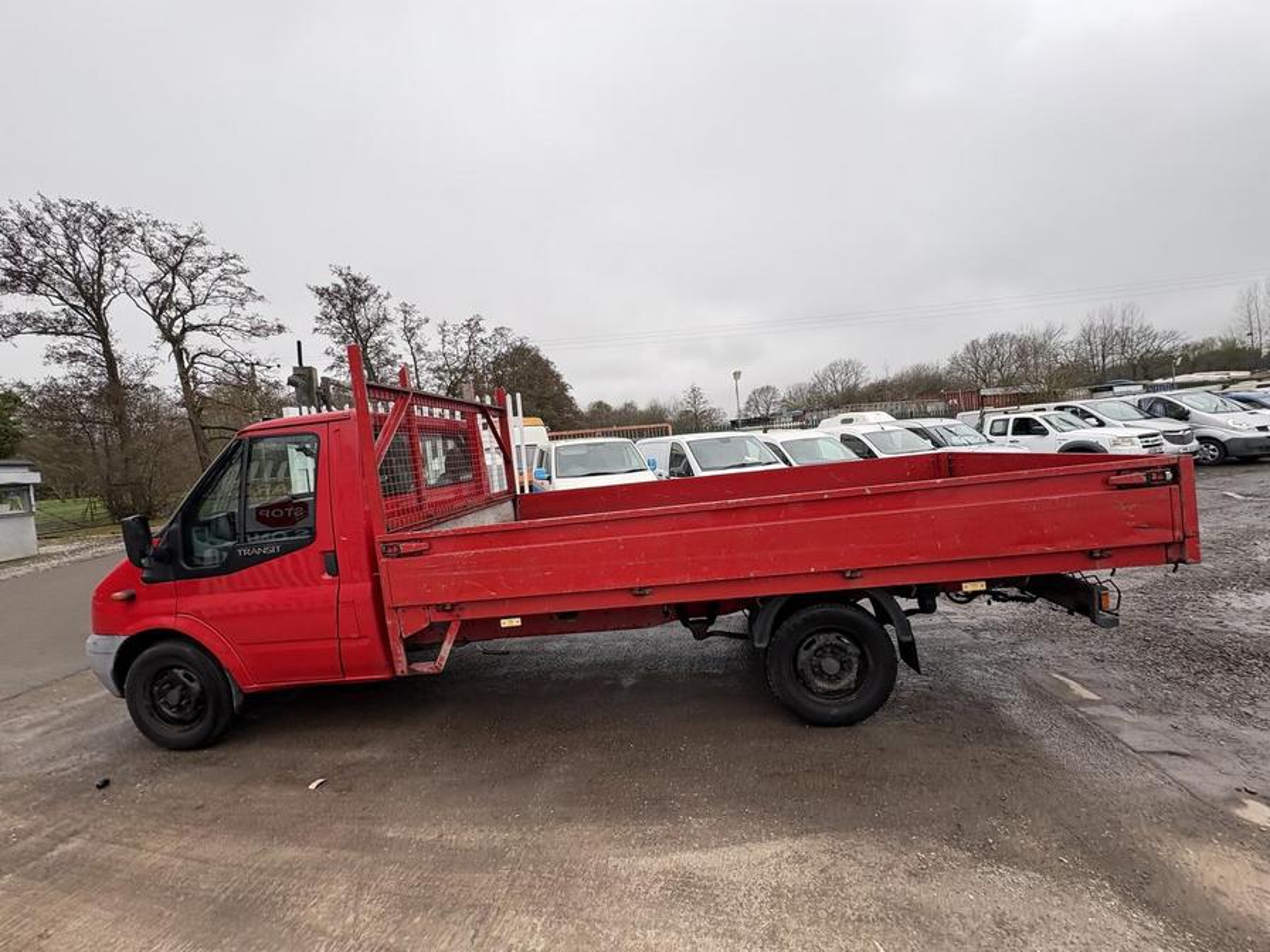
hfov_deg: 102.1
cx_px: 635
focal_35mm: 14
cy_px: 476
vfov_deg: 85.7
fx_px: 514
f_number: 2.2
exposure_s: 1/236
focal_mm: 2.22
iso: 40
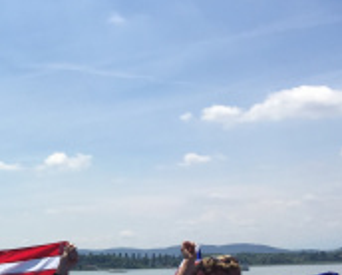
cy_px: 303
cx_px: -86
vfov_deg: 18.9
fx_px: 790
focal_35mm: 78
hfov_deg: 22.2
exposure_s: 1/2825
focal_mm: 4.15
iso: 32
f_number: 2.2
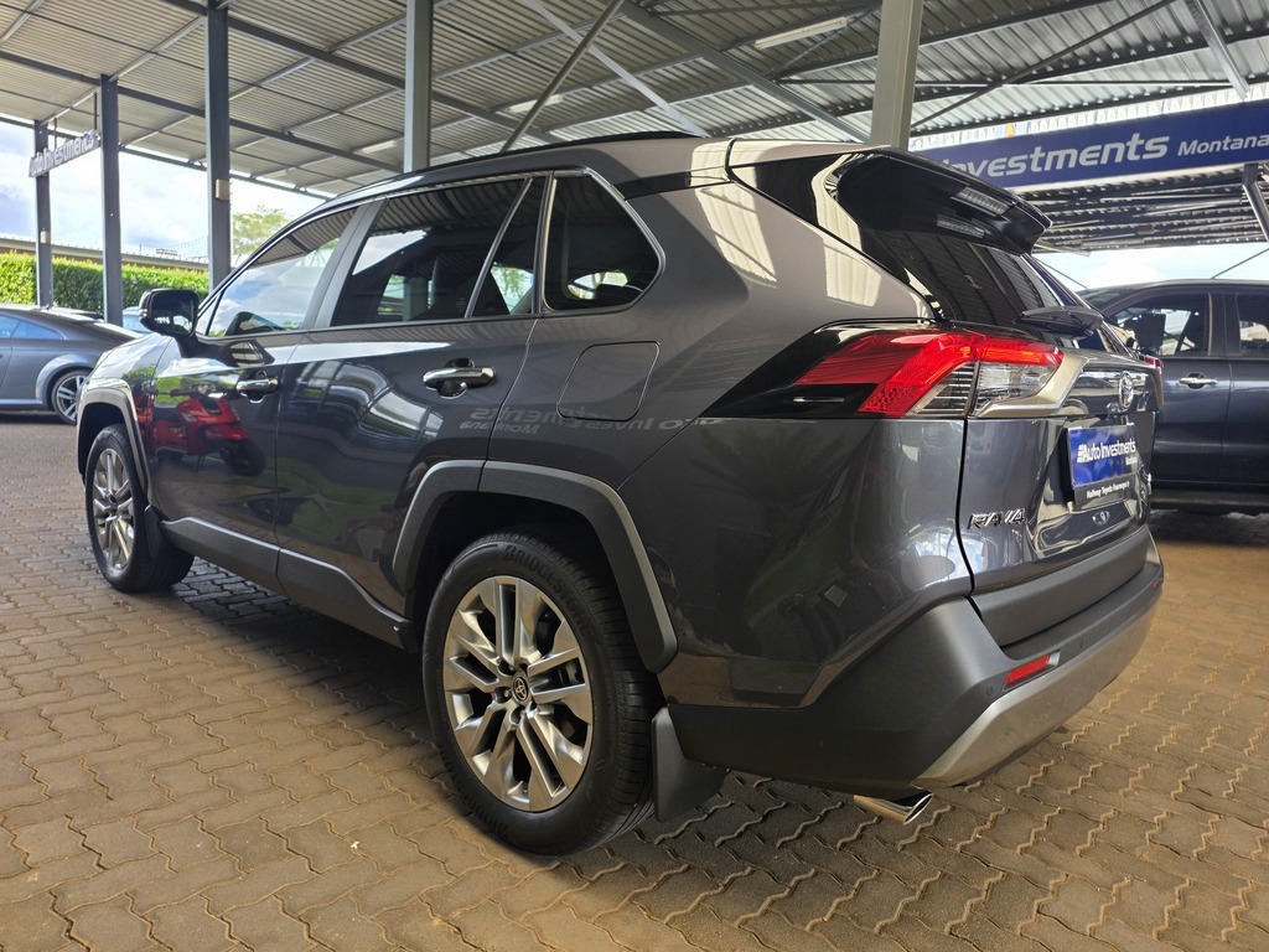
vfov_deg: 58.9
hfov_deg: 73.9
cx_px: 634
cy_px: 476
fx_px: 843
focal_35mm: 23
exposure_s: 1/180
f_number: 1.7
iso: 32
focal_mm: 6.25
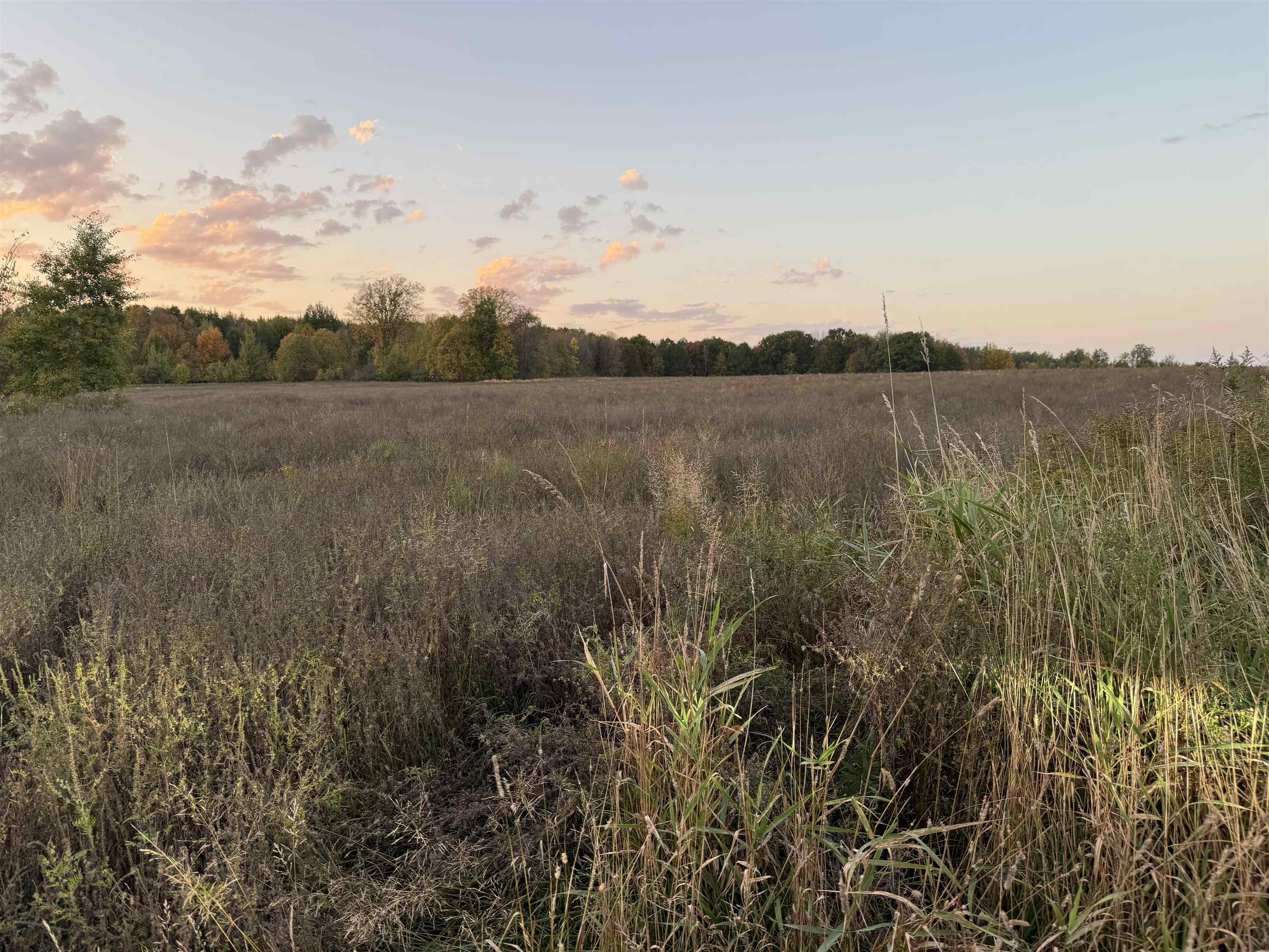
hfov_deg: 71.6
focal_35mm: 24
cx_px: 634
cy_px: 476
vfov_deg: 56.8
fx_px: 880
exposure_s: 1/185
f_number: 1.78
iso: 64
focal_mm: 6.76
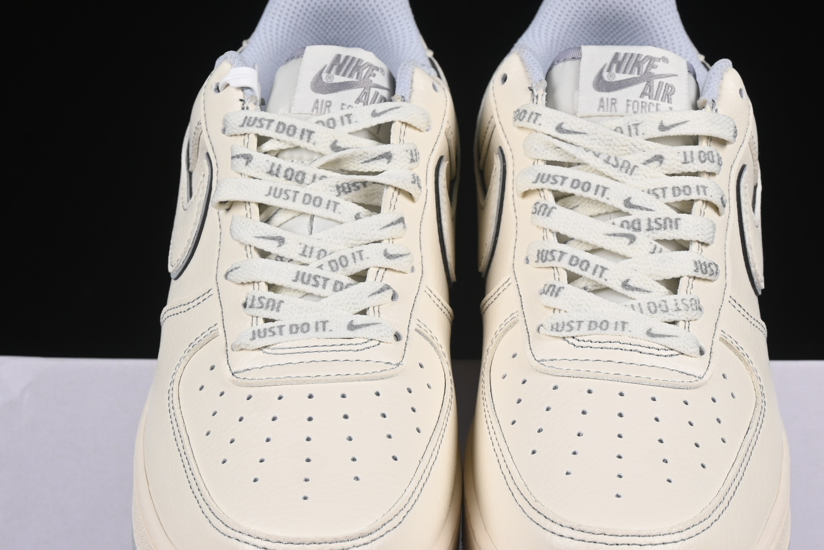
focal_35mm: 124
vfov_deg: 11.0
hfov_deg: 16.5
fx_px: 2838
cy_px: 392
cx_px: 468
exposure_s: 1/80
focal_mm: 50
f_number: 8
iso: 160
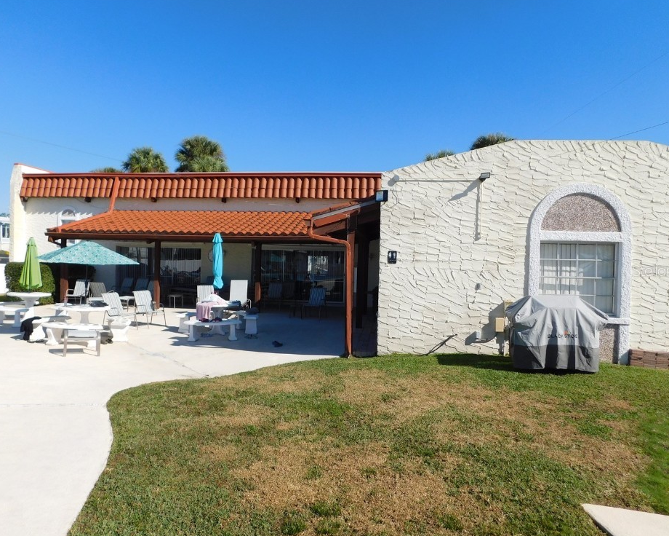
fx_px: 495
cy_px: 270
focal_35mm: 25
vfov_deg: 56.8
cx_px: 329
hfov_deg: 68.1
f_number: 6
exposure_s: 1/640
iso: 125
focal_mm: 4
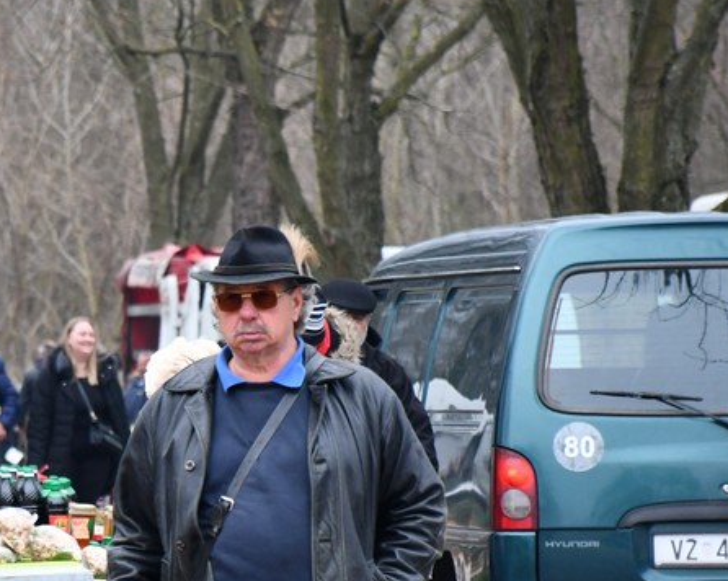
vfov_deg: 3.4
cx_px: 93
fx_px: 9752
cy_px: 437
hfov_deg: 4.3
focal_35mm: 453
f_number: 5.6
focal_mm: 140
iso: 1250
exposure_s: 1/500
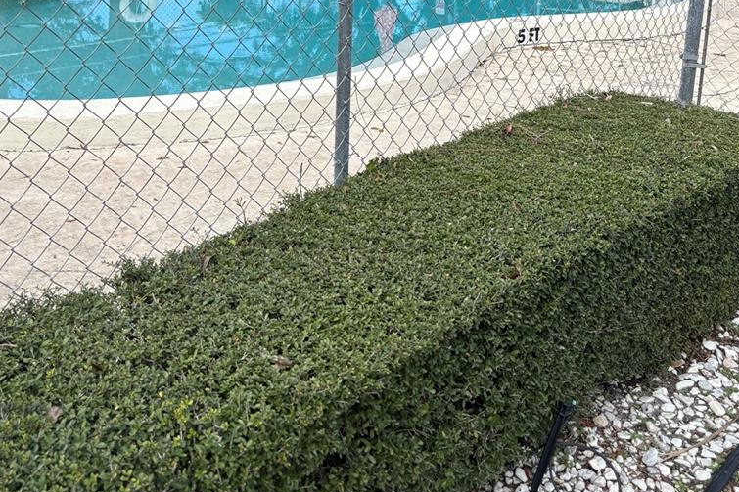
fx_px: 882
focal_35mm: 43
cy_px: 5
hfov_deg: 45.4
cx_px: 331
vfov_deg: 29.2
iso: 50
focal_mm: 5.96
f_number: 1.6
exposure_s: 1/1783
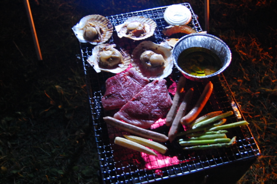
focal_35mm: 39
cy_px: 92
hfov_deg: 49.6
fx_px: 299
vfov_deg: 34.1
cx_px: 138
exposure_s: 2
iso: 1600
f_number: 4.2
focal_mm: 26
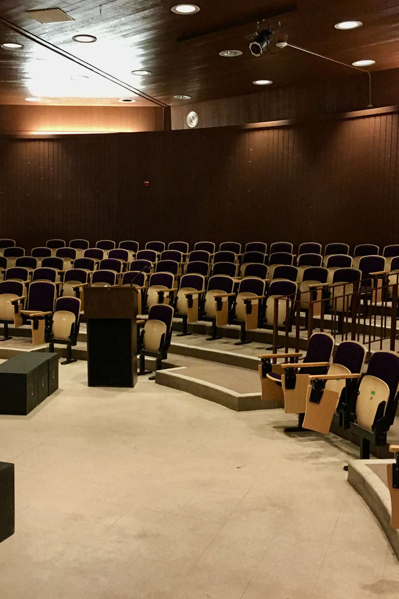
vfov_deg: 47.4
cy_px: 295
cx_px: 143
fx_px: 681
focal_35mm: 41
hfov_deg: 32.4
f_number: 2.2
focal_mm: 4.15
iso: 64
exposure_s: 1/4
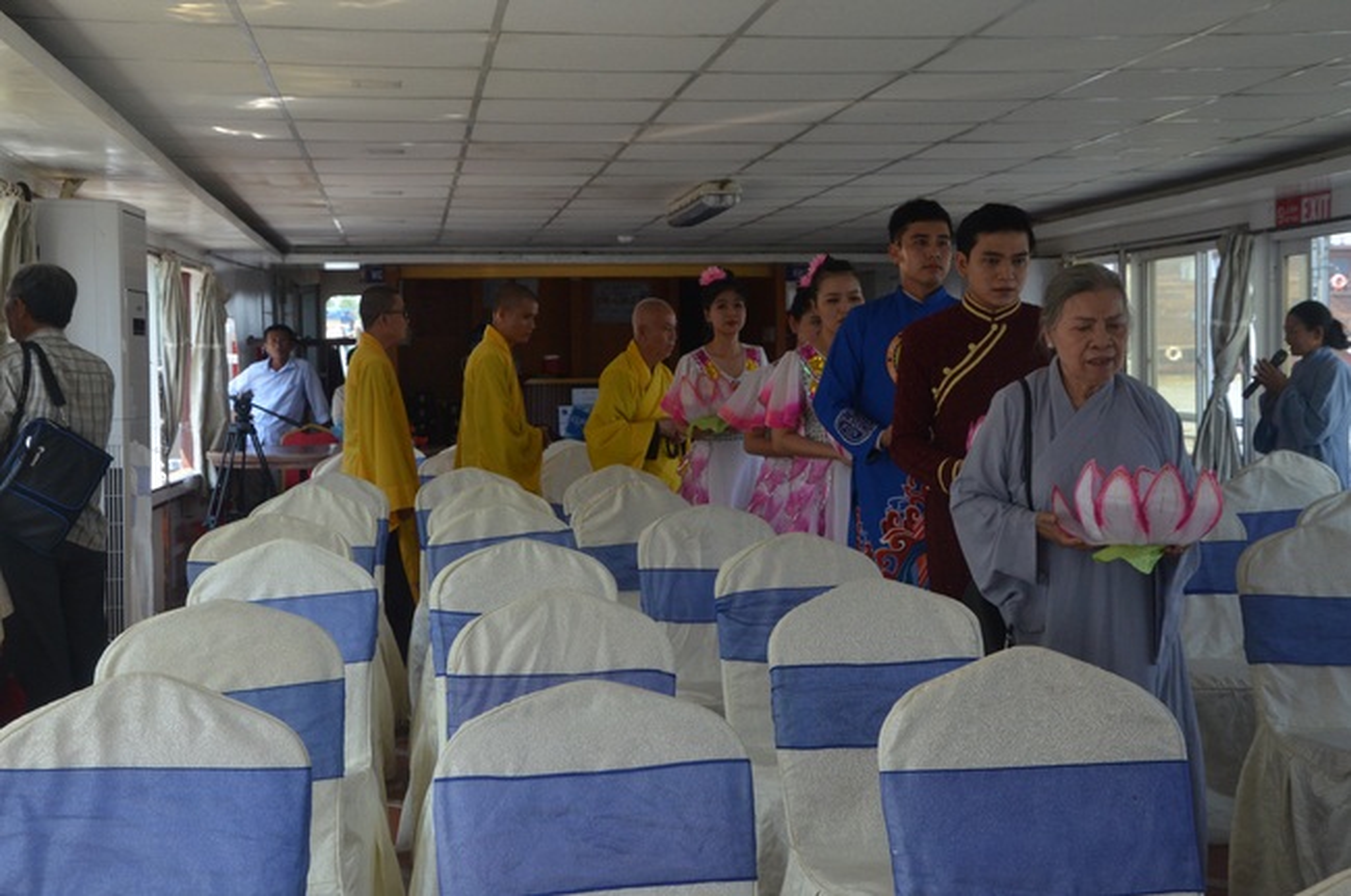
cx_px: 676
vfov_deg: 26.4
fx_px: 1911
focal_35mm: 51
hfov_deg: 38.9
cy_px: 448
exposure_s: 1/400
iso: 1000
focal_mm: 34
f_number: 10
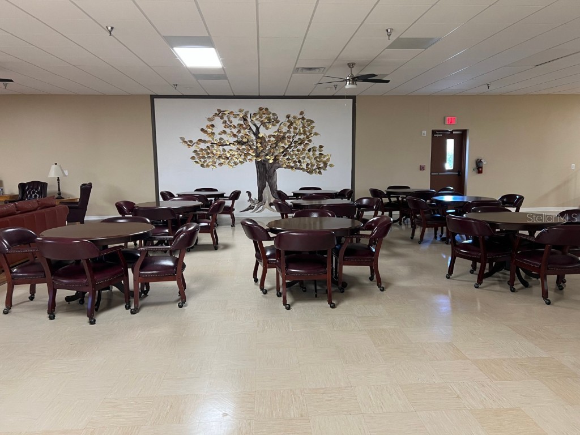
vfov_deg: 53.1
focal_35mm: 26
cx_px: 290
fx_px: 436
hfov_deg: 67.3
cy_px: 218
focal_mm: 5.7
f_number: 1.5
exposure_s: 1/60
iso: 125
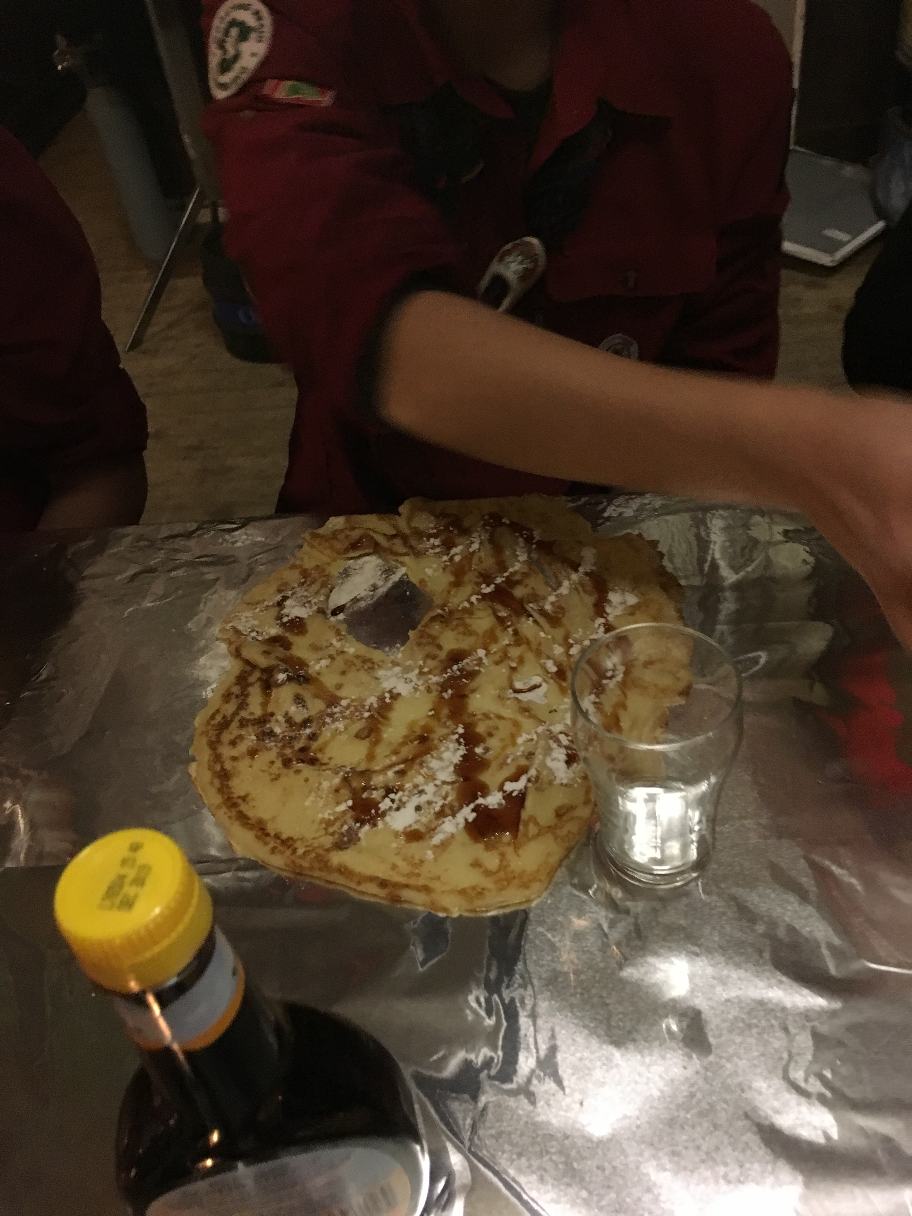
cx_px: 456
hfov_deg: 48.2
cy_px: 608
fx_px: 1019
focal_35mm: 29
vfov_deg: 61.7
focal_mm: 4.15
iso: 250
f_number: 2.2
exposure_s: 1/17
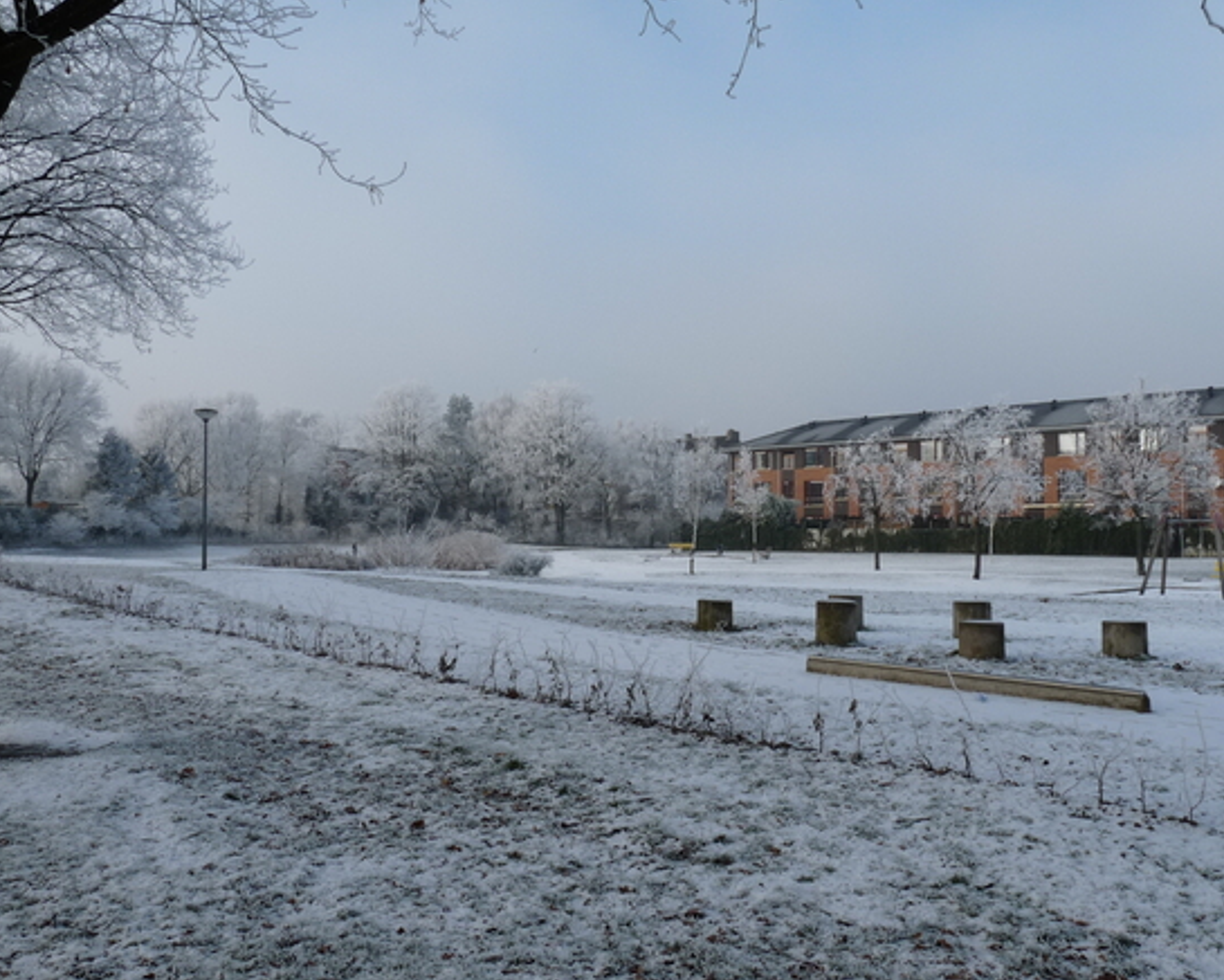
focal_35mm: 29
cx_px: 667
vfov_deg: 50.0
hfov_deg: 60.3
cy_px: 486
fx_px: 1051
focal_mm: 4.8
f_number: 5.6
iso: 100
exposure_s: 1/320
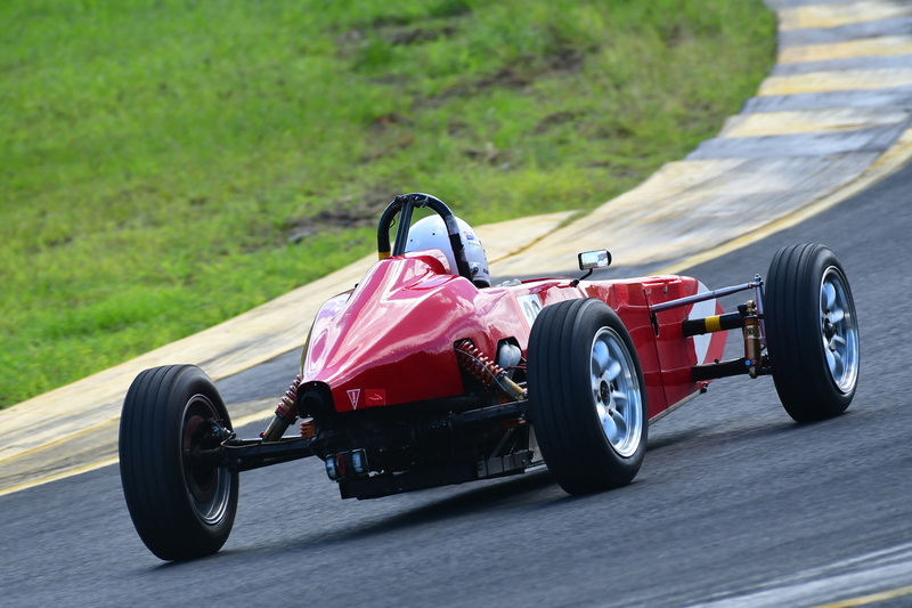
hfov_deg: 2.8
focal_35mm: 750
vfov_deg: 1.8
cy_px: 304
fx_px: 18995
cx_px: 456
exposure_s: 1/640
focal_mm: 500
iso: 500
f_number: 7.1
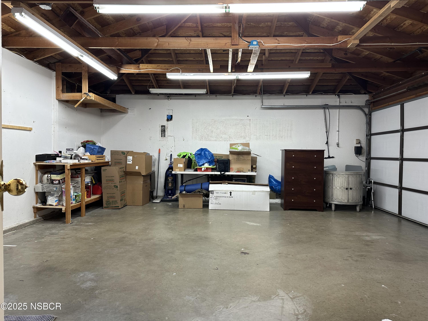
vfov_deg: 56.8
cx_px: 214
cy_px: 160
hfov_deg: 71.6
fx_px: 297
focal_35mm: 24
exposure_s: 1/60
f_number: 1.78
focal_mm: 6.86
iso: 125
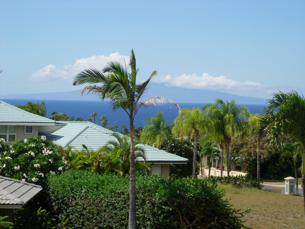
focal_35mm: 113
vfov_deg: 13.1
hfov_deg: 17.4
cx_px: 152
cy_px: 114
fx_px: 996
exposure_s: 1/627
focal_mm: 23.4
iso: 64
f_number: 4.9
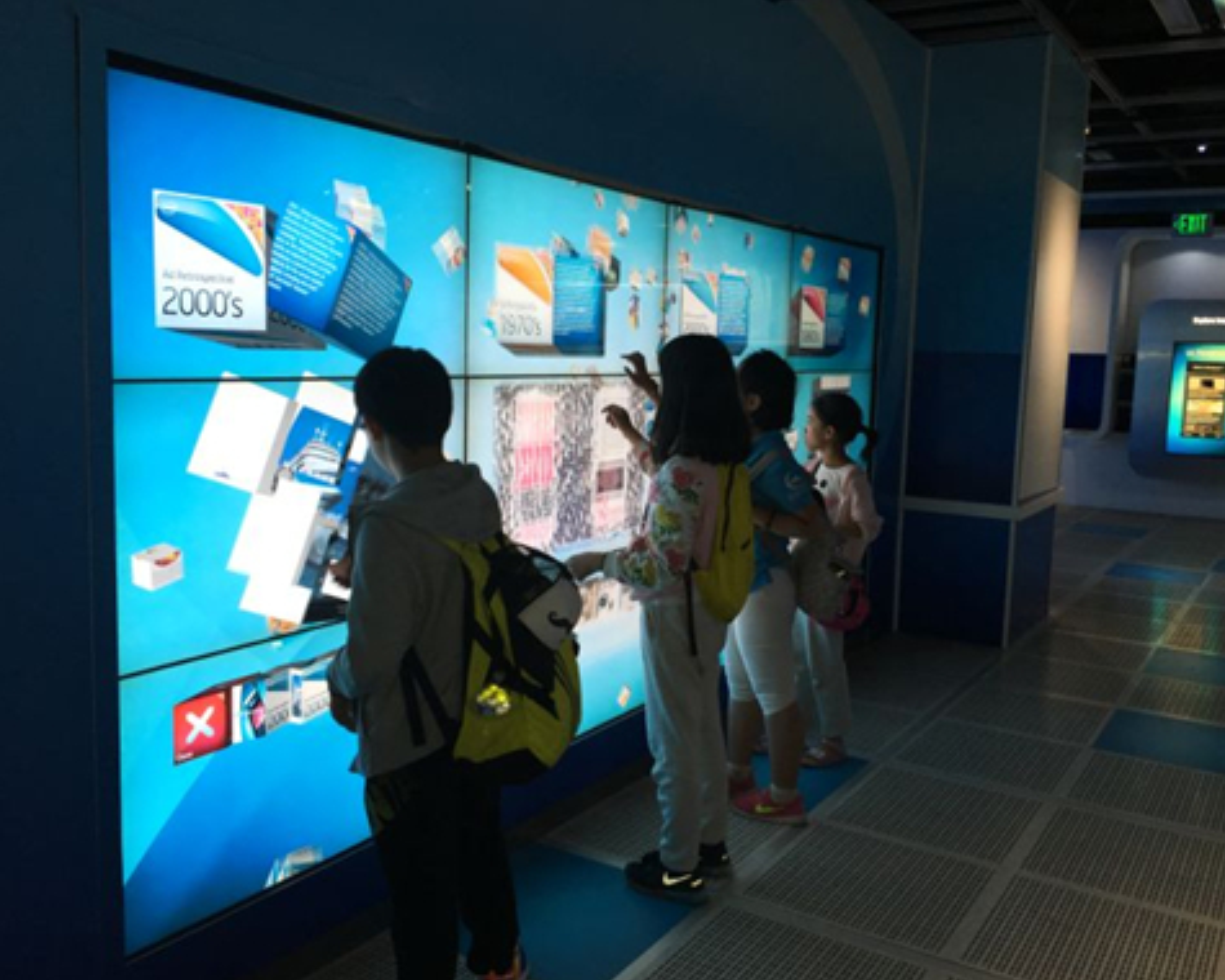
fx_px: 1124
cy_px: 498
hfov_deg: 57.1
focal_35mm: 31
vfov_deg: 47.1
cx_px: 663
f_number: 2.2
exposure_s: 1/30
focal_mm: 4.15
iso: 32
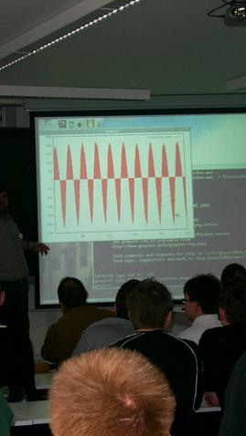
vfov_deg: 19.8
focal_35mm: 108
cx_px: 95
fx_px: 1252
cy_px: 218
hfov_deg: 11.2
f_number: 3.8
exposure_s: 1/60
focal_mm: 15.2
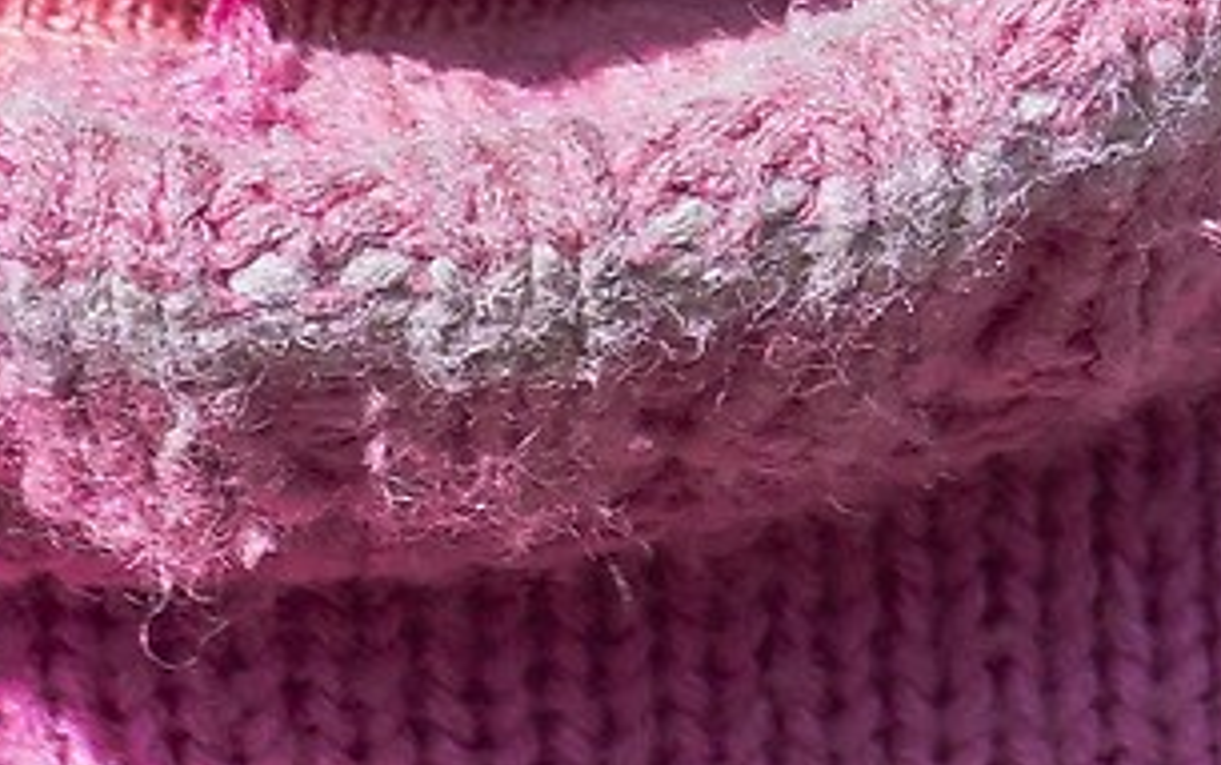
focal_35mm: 841
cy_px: -1822
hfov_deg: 2.5
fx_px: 28001
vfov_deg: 1.6
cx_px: 1862
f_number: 5
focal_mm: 70
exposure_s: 1/200
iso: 180
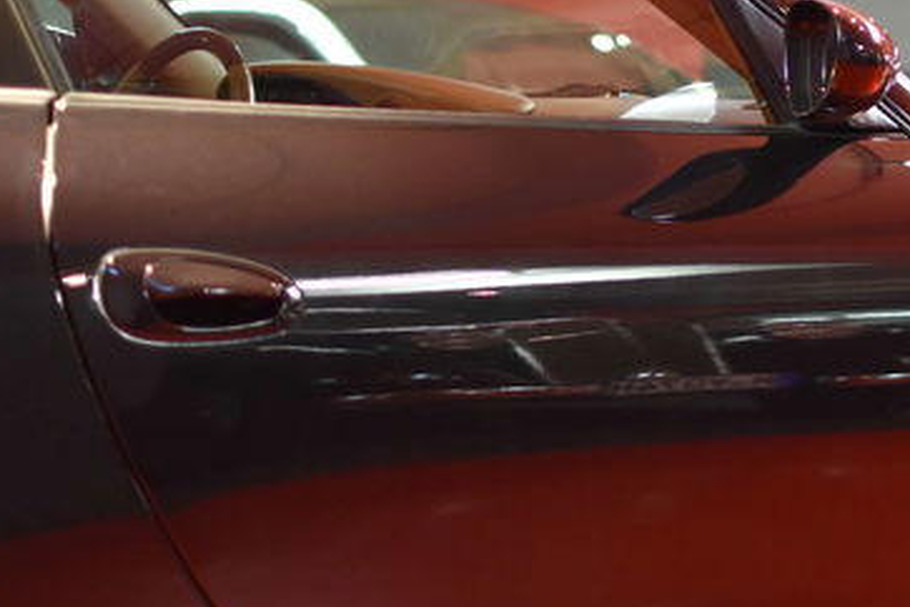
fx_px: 2807
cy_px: 319
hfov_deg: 18.0
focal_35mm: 111
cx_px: 892
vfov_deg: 12.3
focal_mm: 35
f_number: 1.8
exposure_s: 1/60
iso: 1250
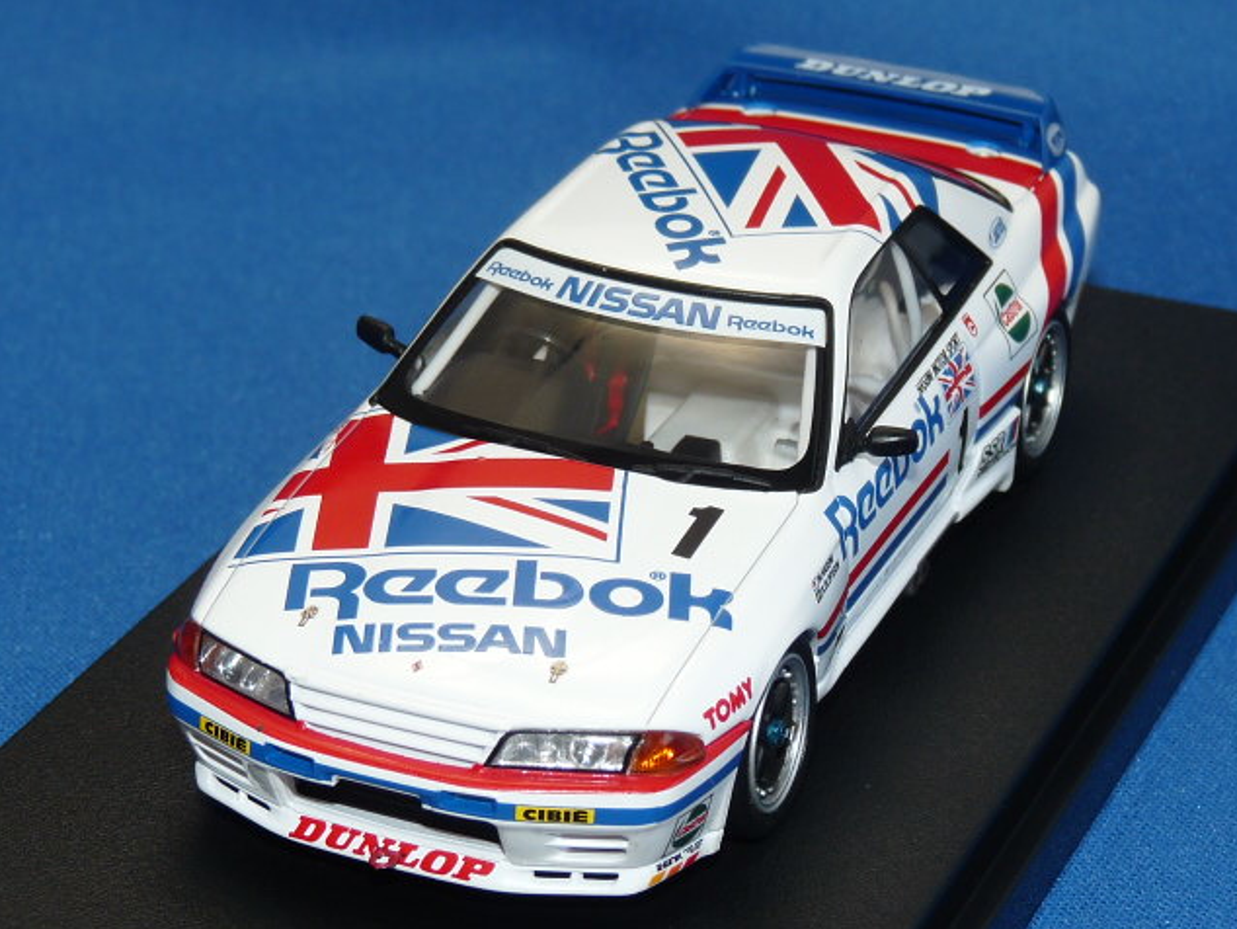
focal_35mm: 116
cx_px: 622
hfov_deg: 17.0
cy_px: 464
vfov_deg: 12.8
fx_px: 4147
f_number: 4
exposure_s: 1/40
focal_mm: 11.9
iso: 100
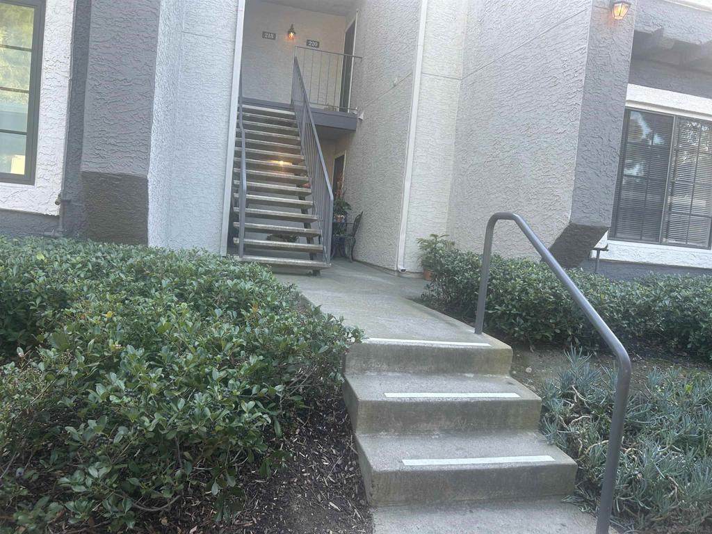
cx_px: 356
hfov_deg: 67.3
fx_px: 535
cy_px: 267
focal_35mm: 26
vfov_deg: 53.1
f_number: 1.5
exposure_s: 1/121
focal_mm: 5.7
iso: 64
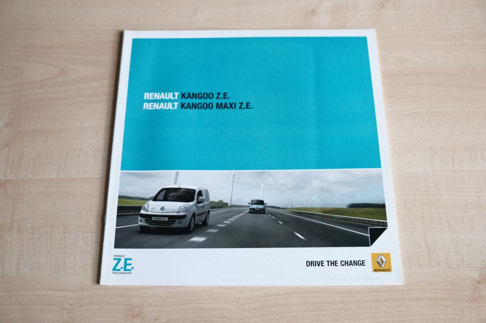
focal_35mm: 36
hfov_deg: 53.2
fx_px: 486
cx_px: 243
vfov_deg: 36.8
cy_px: 162
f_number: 3.6
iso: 6400
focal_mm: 24.3
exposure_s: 1/450
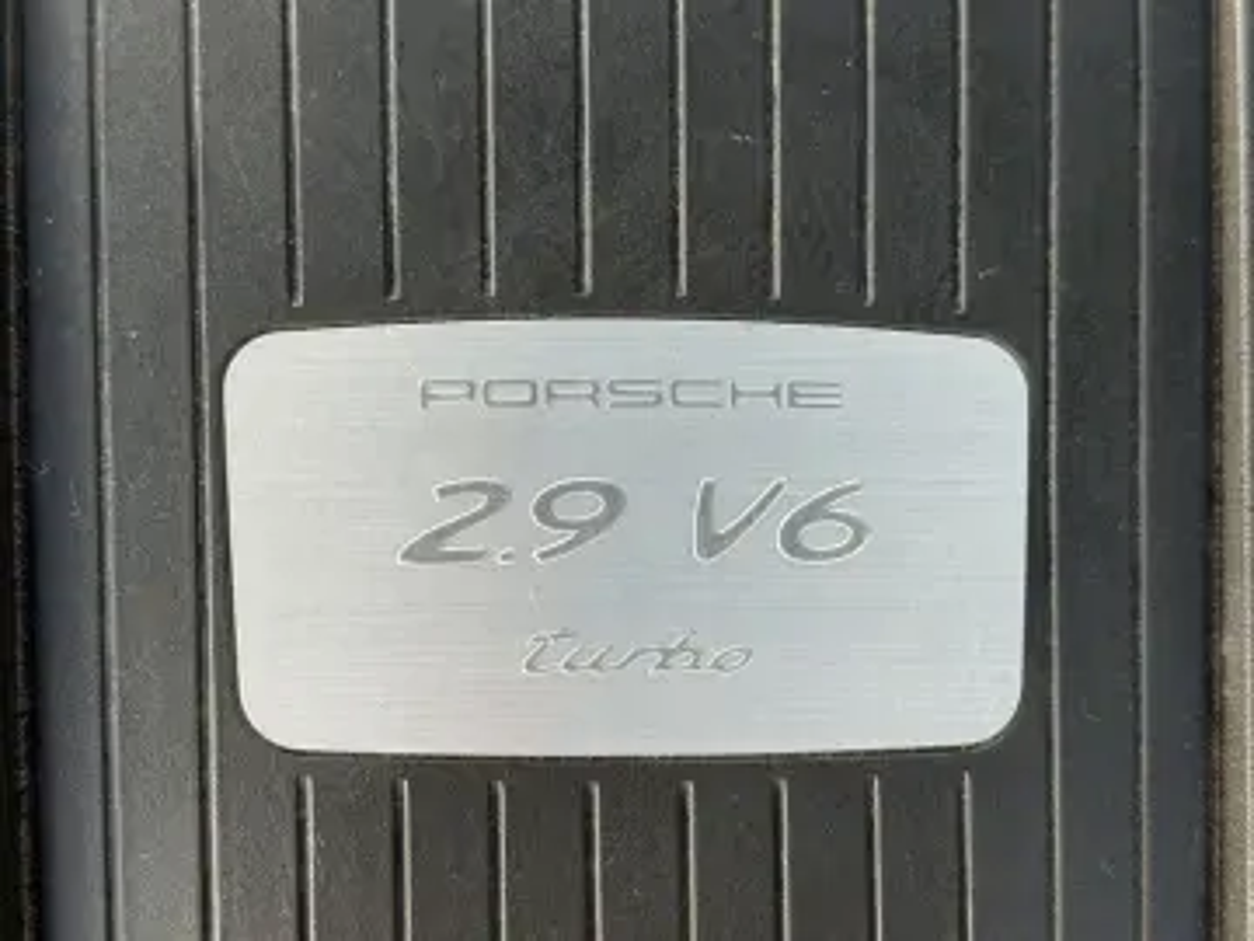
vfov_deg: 30.3
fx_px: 1739
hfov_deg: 39.7
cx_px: 627
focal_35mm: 48
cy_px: 470
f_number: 1.78
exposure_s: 1/121
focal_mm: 6.76
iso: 64
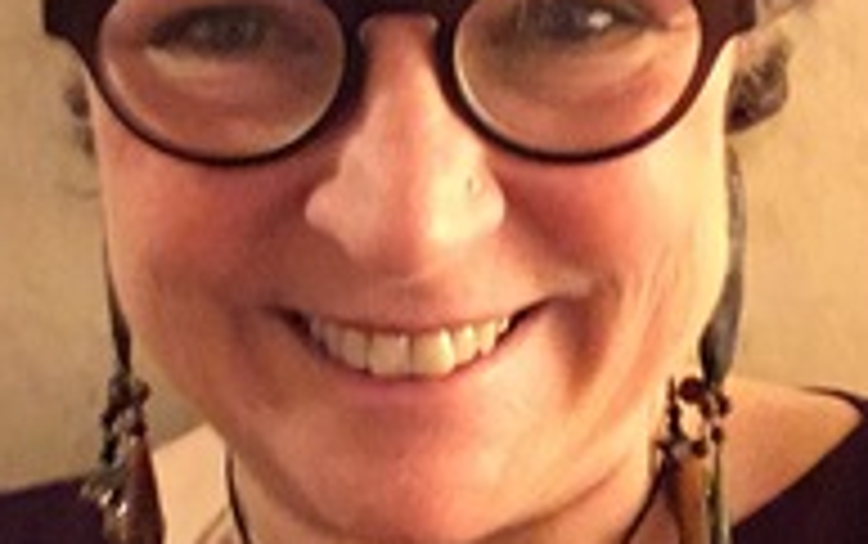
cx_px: 414
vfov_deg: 19.2
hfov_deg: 30.2
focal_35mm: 68
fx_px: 1610
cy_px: 202
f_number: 2.4
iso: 1000
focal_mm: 2.15
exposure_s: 1/15
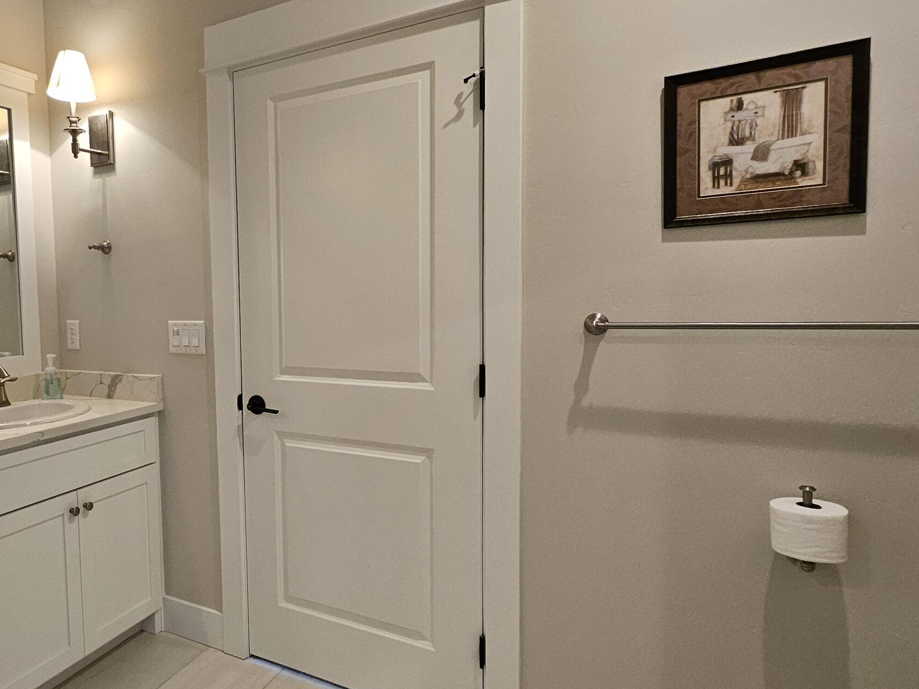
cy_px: 352
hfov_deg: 70.1
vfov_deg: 58.9
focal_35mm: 23
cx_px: 256
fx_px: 611
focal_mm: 1.74
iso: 200
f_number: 2.2
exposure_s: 1/60
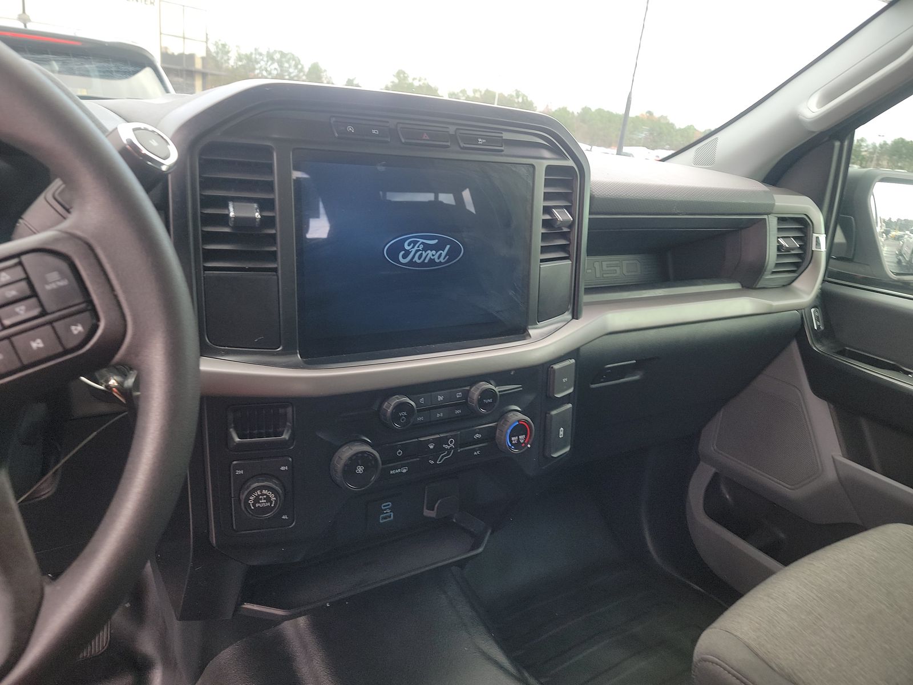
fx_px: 633
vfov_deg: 56.8
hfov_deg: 71.6
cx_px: 456
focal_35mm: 24
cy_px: 342
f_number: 1.8
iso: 94
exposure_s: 1/59
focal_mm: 6.7
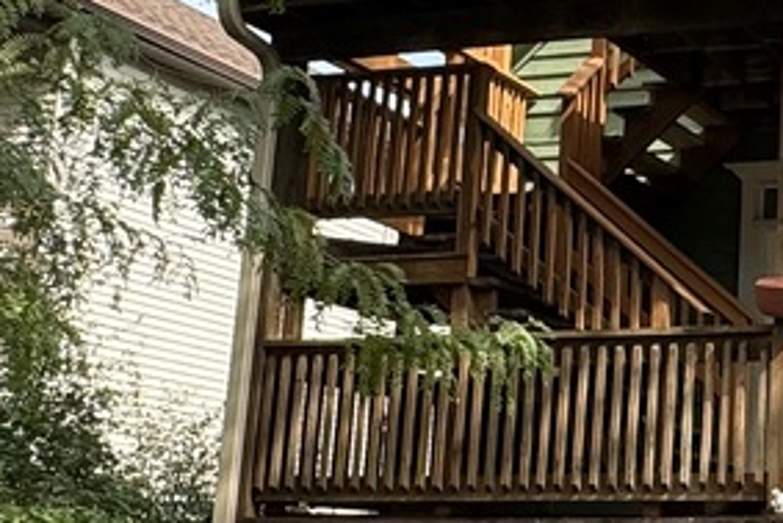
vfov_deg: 18.4
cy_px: 271
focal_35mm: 74
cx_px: 943
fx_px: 1610
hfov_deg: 24.7
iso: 40
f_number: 2.2
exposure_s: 1/1020
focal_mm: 2.22
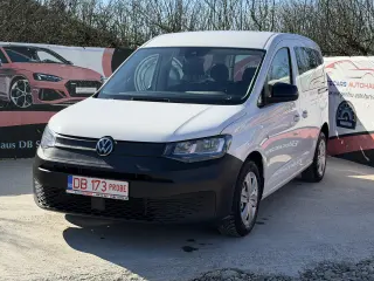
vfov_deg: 27.0
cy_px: 139
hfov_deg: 35.5
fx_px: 583
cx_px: 199
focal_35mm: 54
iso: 64
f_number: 1.78
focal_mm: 6.76
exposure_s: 1/3704
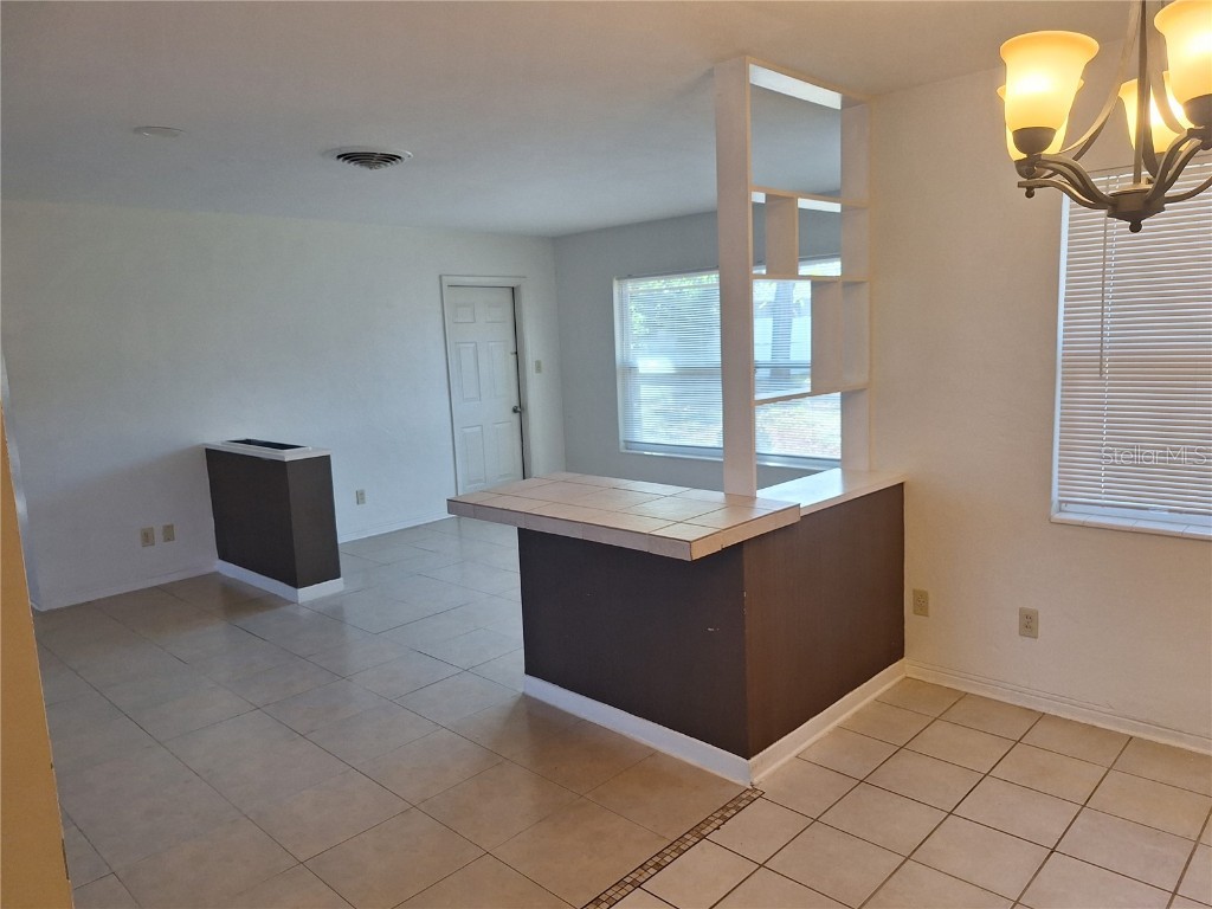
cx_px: 606
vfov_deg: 58.9
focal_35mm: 23
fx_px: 805
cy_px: 454
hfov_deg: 73.9
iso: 64
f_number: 1.8
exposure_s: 1/120
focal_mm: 5.54
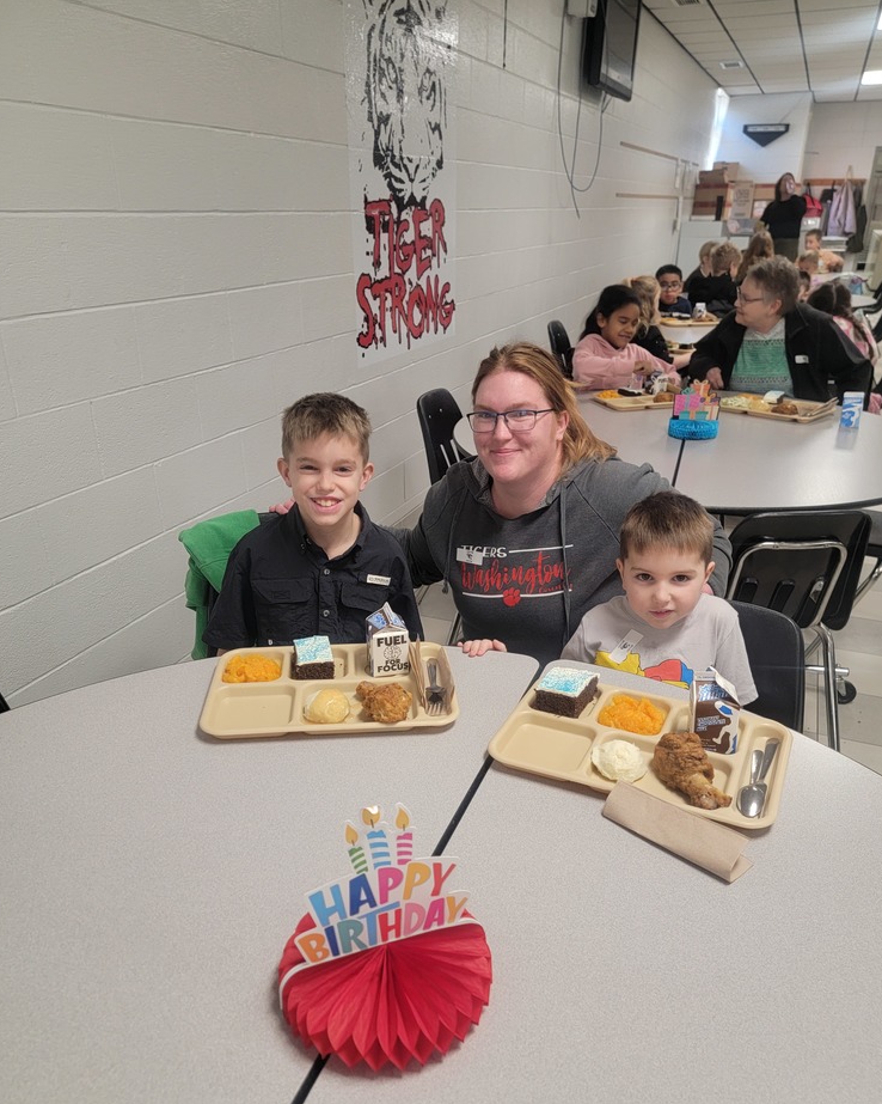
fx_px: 849
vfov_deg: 65.9
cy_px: 610
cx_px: 451
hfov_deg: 54.9
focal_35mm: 26
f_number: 1.8
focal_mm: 6.7
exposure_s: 1/120
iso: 250
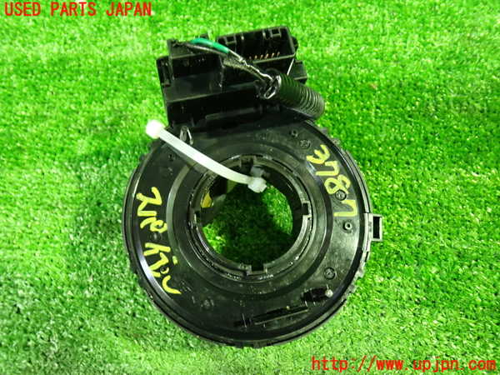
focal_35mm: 30
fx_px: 433
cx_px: 250
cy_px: 188
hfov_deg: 60.0
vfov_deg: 46.8
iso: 800
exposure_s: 1/15
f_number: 2.3
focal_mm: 5.4
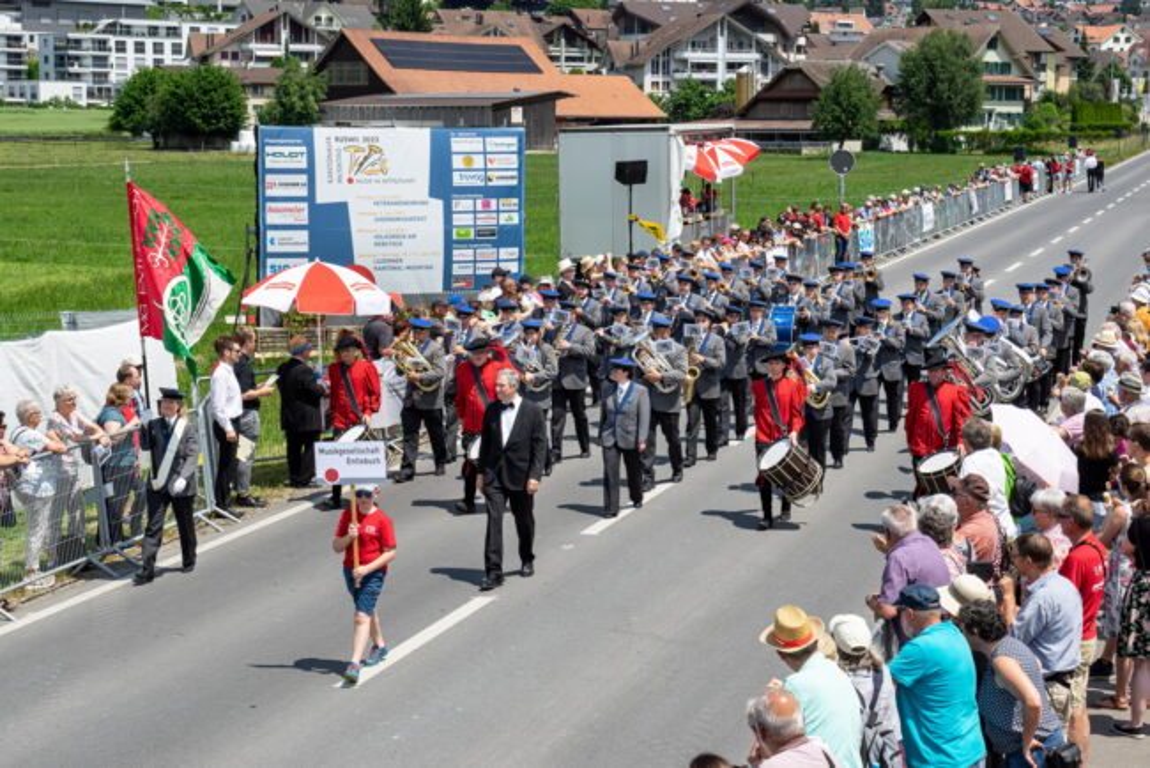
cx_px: 575
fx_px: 2237
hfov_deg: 28.8
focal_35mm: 70
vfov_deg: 19.5
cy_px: 384
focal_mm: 70
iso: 100
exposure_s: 1/200
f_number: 11
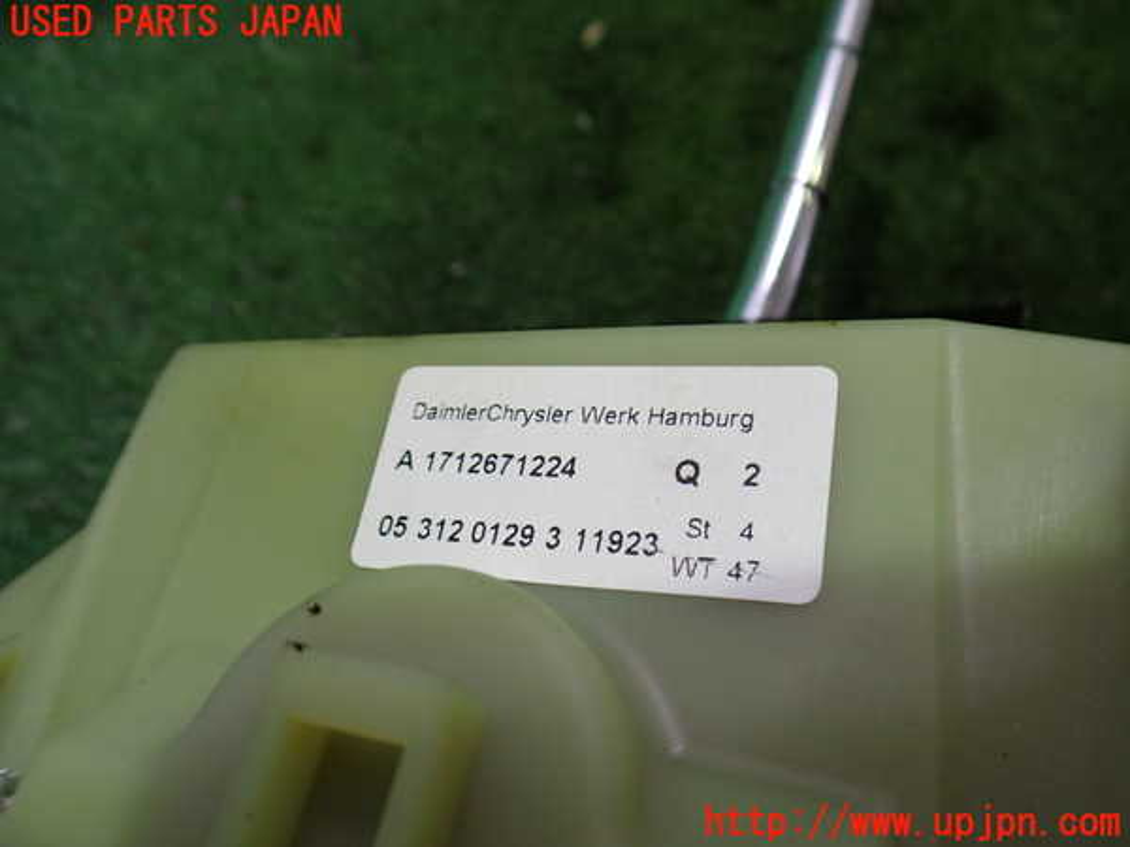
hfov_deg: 60.0
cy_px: 424
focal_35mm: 30
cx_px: 565
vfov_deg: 46.8
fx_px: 979
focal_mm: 5.4
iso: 200
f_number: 2.3
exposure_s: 1/30
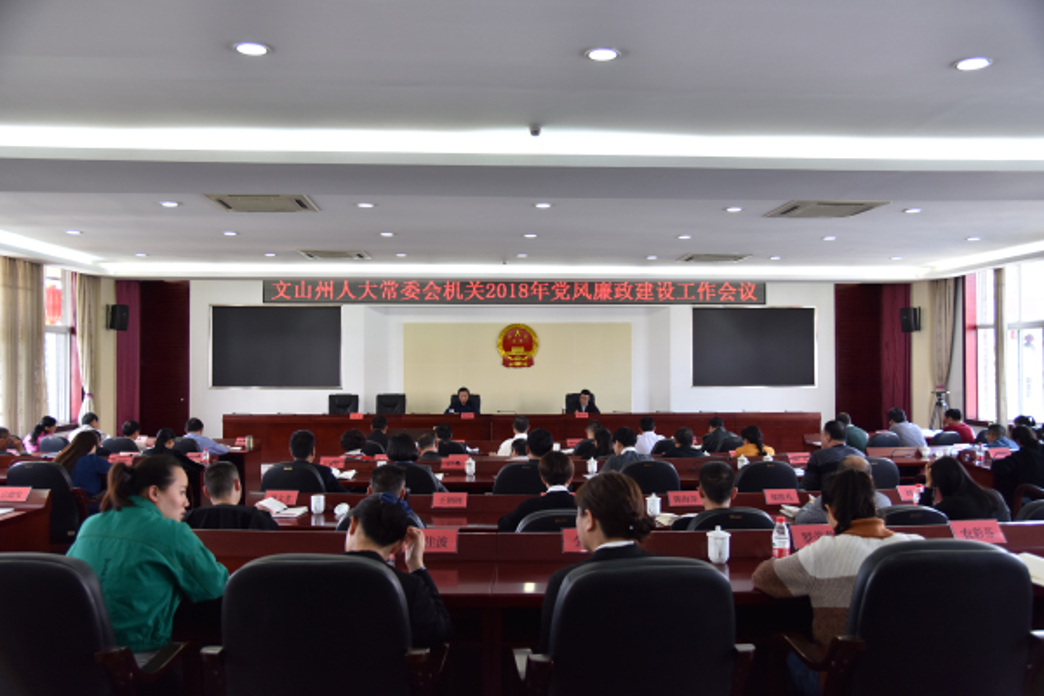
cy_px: 348
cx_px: 522
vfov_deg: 43.6
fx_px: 870
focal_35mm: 30
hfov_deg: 61.9
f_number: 4
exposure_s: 1/100
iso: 400
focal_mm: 30
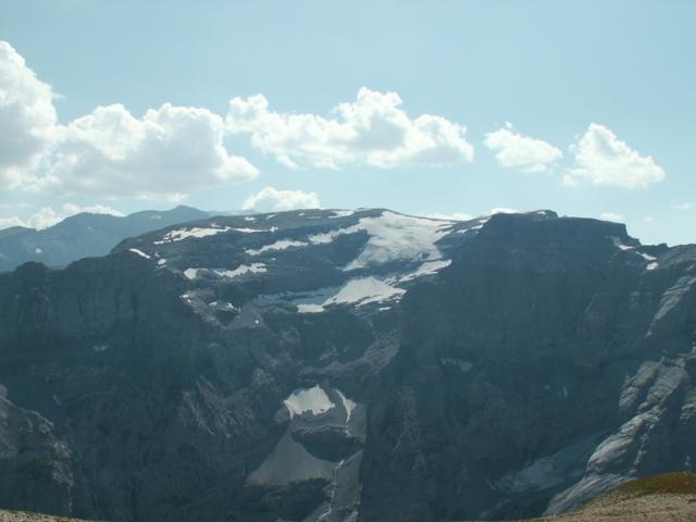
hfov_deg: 49.0
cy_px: 261
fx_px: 764
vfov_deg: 37.7
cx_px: 348
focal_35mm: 38
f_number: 5
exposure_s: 1/800
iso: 50
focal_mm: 6.24
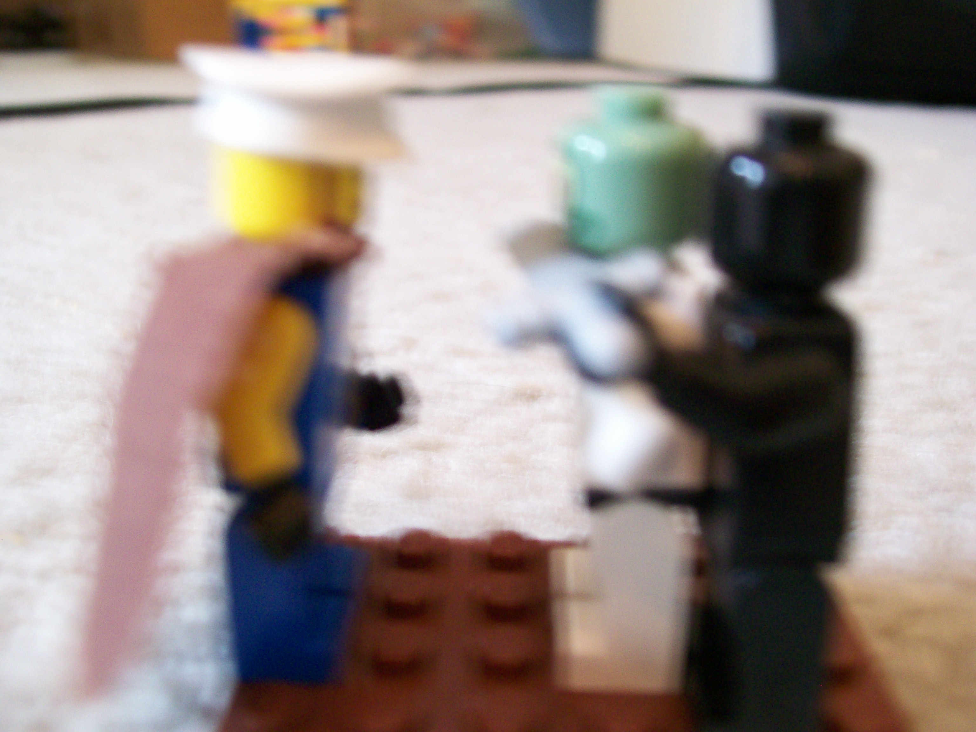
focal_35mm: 36
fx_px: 1015
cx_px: 488
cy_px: 366
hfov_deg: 51.4
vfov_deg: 39.7
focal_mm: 6
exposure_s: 1/10.6
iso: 160
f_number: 2.7
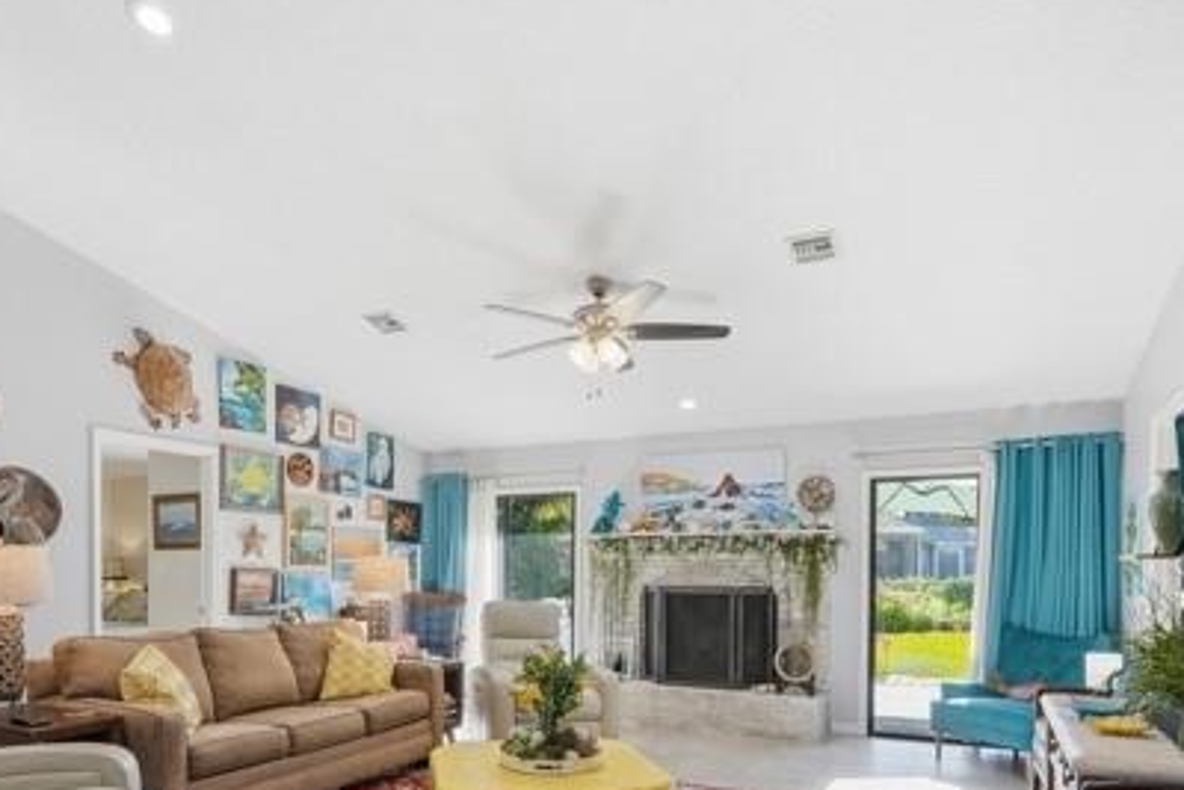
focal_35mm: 24
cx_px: 562
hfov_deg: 73.7
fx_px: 790
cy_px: 574
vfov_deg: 51.3
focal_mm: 16
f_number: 9
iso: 250
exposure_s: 1/250
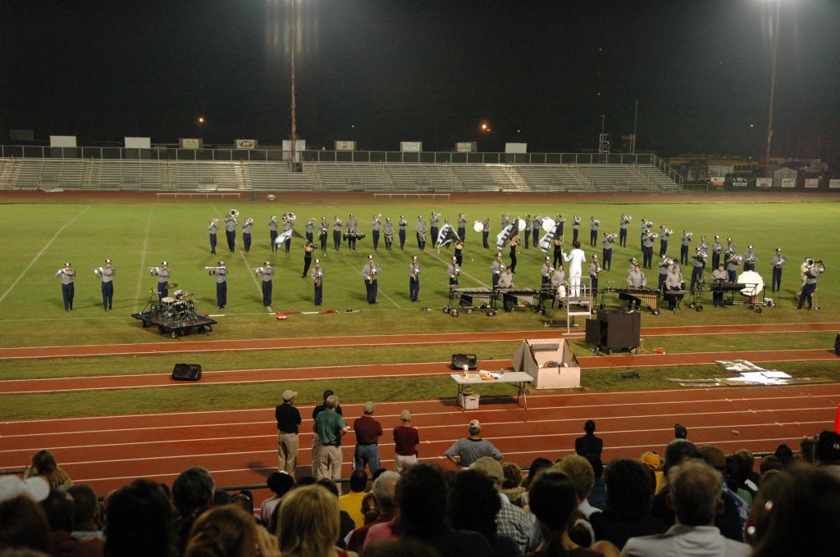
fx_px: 1049
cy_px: 278
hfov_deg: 43.7
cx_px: 420
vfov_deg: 29.8
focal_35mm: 45
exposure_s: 1/60
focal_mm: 30
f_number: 2.8
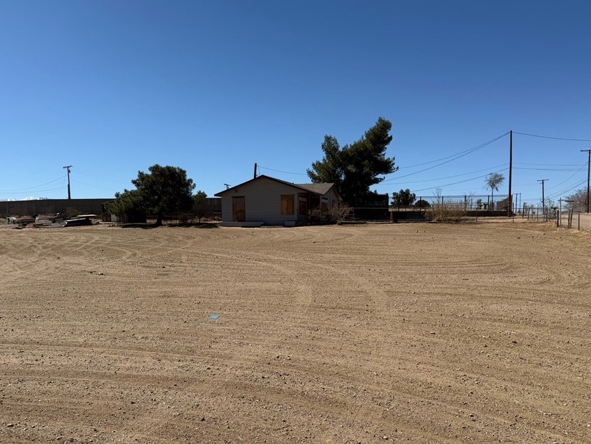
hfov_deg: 61.6
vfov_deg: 48.1
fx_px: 495
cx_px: 314
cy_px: 251
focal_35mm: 29
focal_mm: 6.76
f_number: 1.78
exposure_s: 1/8130
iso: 80
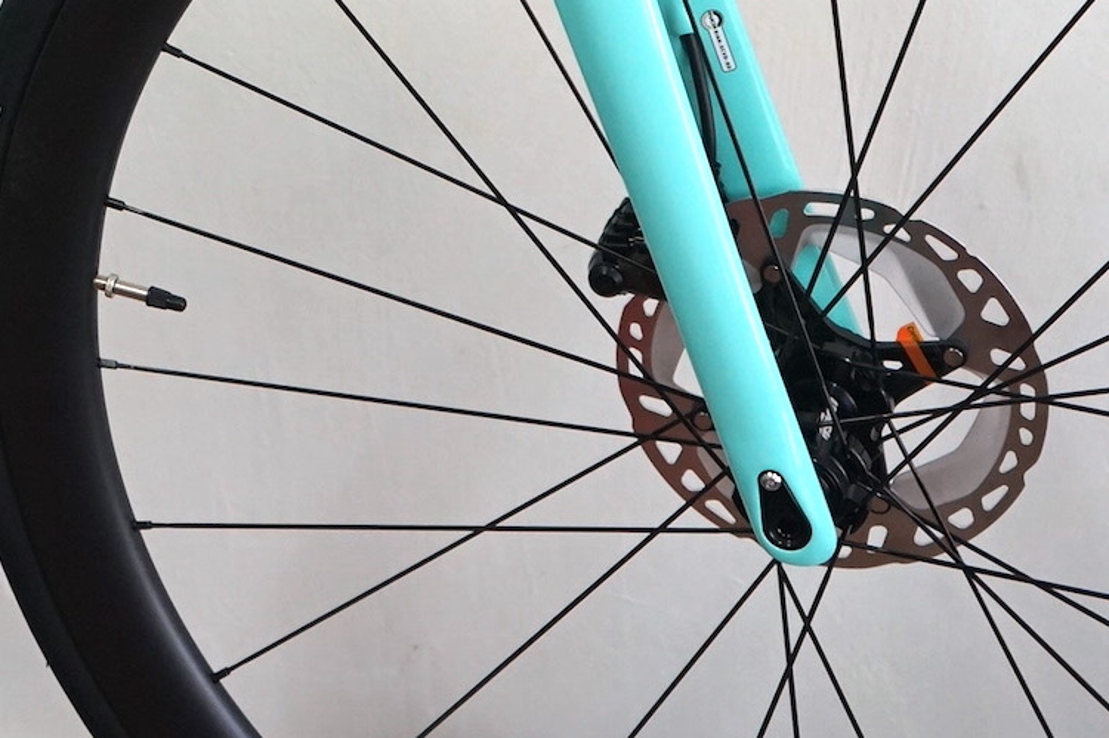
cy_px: -315
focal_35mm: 110
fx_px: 3386
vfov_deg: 12.0
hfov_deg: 18.2
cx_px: 59
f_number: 4
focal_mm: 33
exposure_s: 1/160
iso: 800
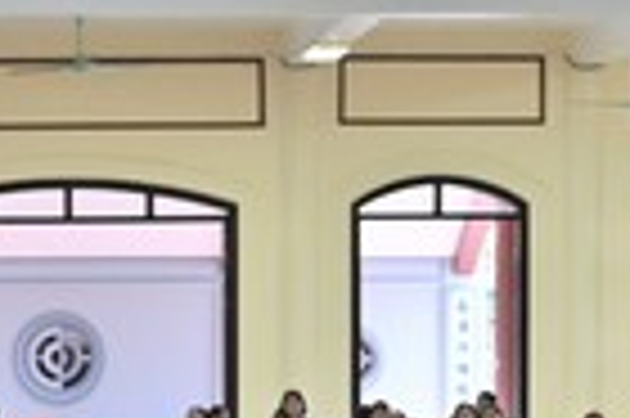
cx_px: 40
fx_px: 2832
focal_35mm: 162
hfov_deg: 12.6
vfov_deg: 8.4
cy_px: 427
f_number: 4
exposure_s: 1/160
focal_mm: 35
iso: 3200
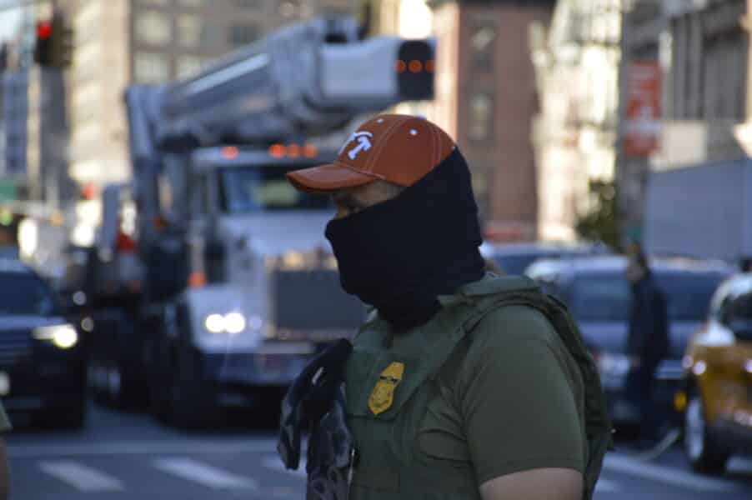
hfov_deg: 11.2
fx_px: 3820
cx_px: 376
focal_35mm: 183
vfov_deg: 7.5
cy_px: 250
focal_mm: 122
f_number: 5.6
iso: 140
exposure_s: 1/125
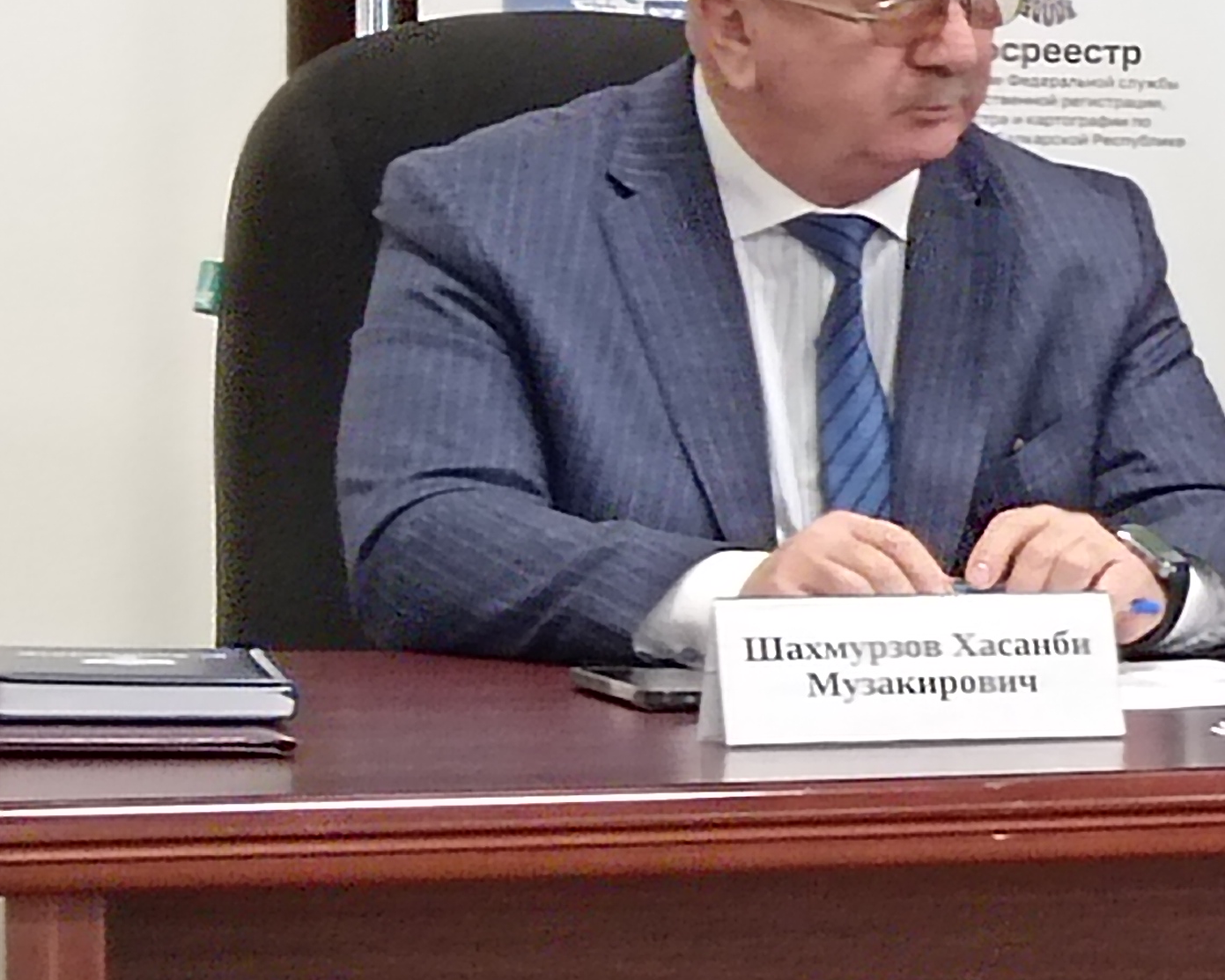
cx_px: 2550
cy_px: 549
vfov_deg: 8.1
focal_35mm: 191
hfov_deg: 9.4
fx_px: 6925
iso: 910
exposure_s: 1/50
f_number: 1.9
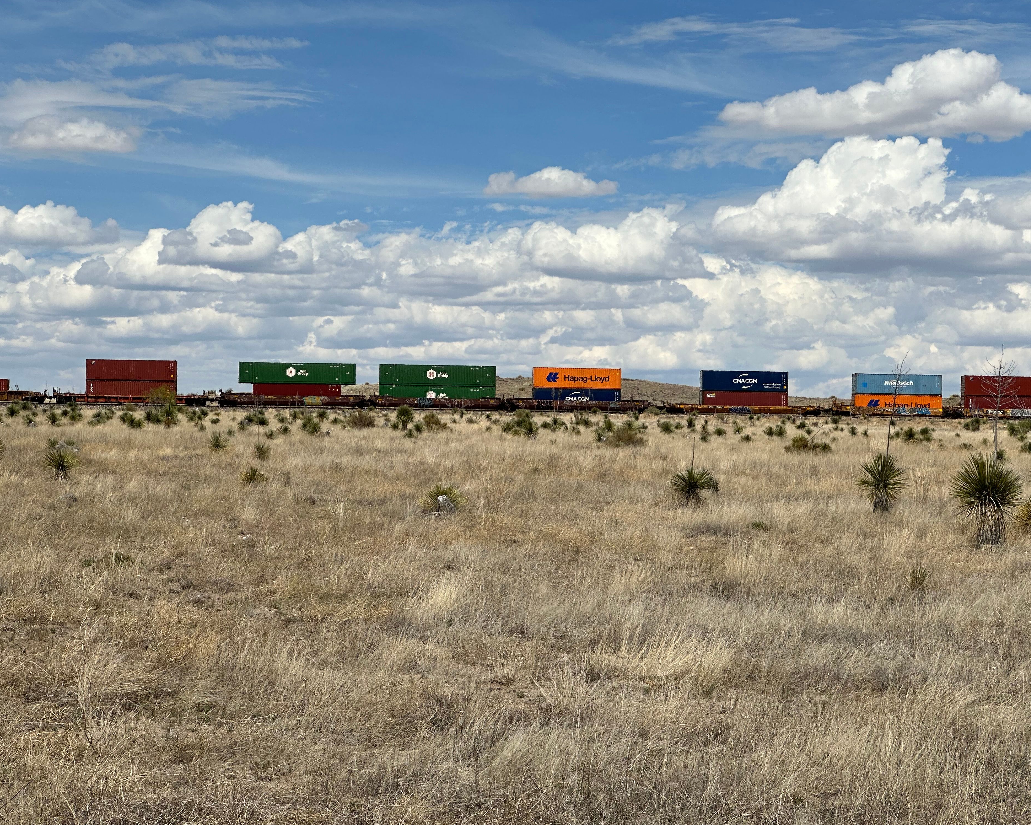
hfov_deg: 23.6
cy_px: 414
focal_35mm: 81
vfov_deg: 18.9
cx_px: 500
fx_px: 2472
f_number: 2.8
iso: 32
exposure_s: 1/1727
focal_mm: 9
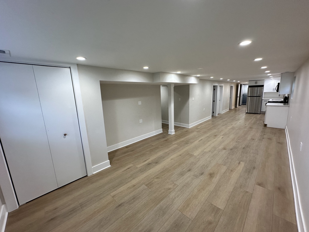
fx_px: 125
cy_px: 116
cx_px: 154
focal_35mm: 14
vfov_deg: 85.7
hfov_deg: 102.1
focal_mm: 2.22
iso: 160
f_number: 2.2
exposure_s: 1/120
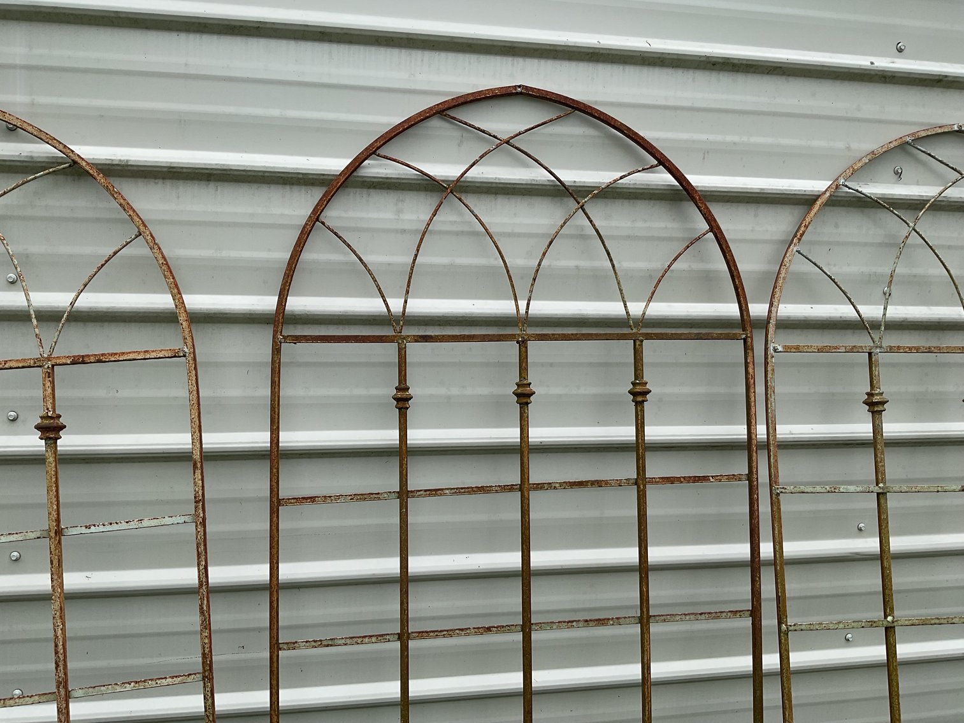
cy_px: 362
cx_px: 482
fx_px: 808
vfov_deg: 48.2
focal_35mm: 29
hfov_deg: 61.7
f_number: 1.8
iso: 16
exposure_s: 1/749
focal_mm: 3
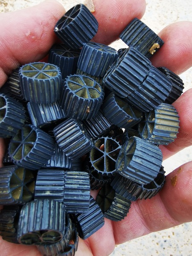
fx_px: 192
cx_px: 96
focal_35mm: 26
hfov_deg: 53.1
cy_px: 128
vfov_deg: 67.3
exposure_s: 1/146
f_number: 2.2
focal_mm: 2.35
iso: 50
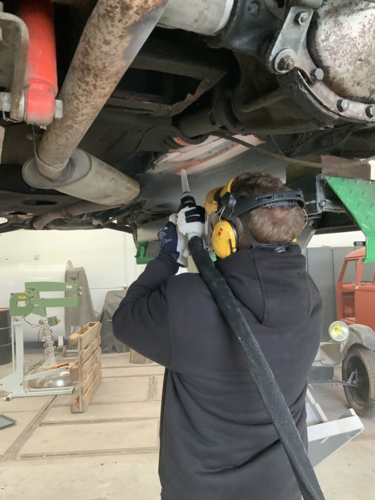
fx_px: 419
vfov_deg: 61.7
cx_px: 188
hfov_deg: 48.2
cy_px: 250
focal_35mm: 29
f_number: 1.8
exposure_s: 1/50
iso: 250
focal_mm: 3
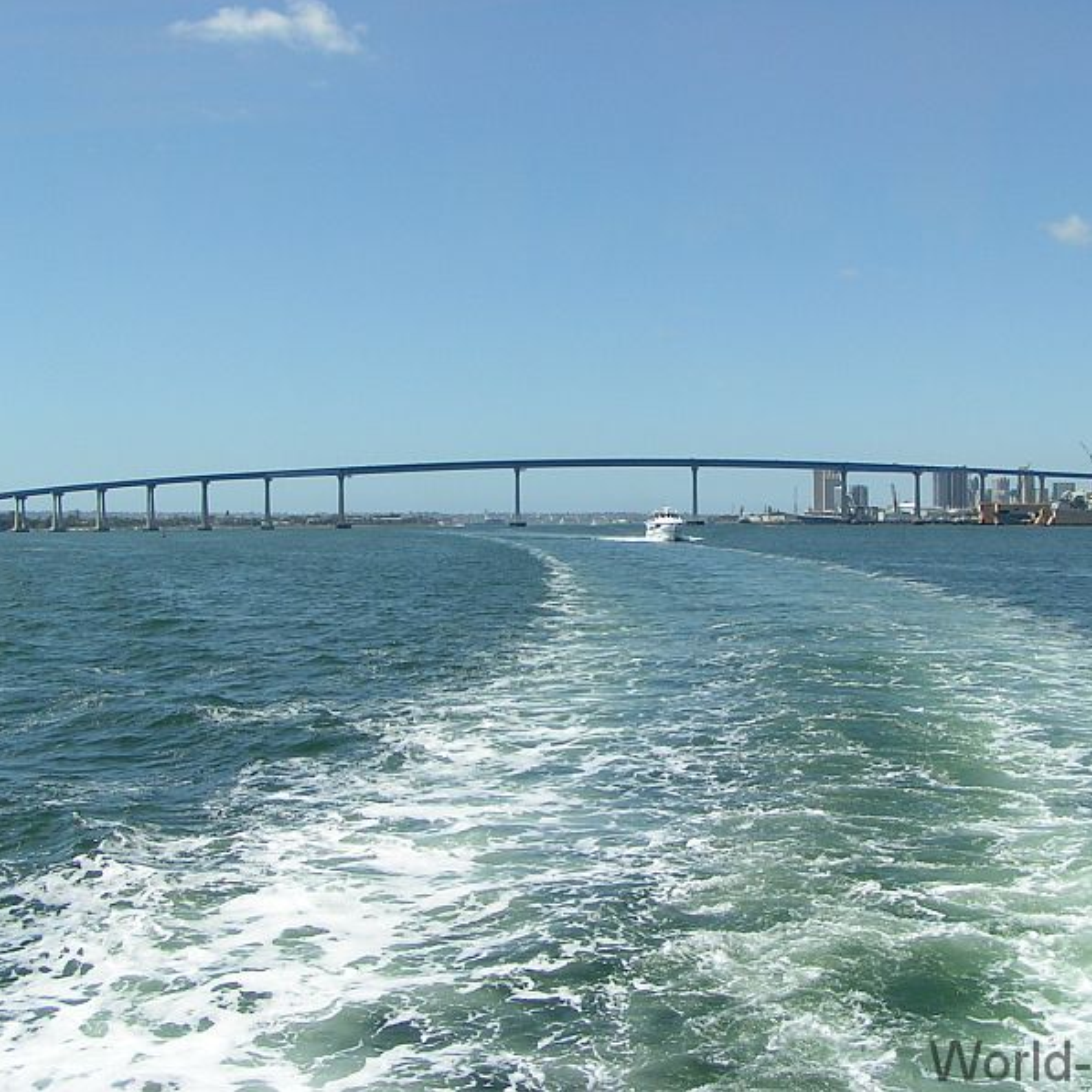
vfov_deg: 37.6
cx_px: 629
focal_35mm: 45
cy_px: 545
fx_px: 1606
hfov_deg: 37.5
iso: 50
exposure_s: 1/640
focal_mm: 5.8
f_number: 5.6
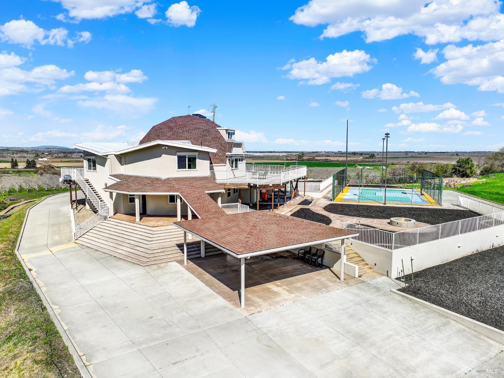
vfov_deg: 56.8
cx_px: 252
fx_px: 349
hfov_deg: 71.6
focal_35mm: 24
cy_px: 189
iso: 100
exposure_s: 1/2000
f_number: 2.8
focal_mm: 12.3
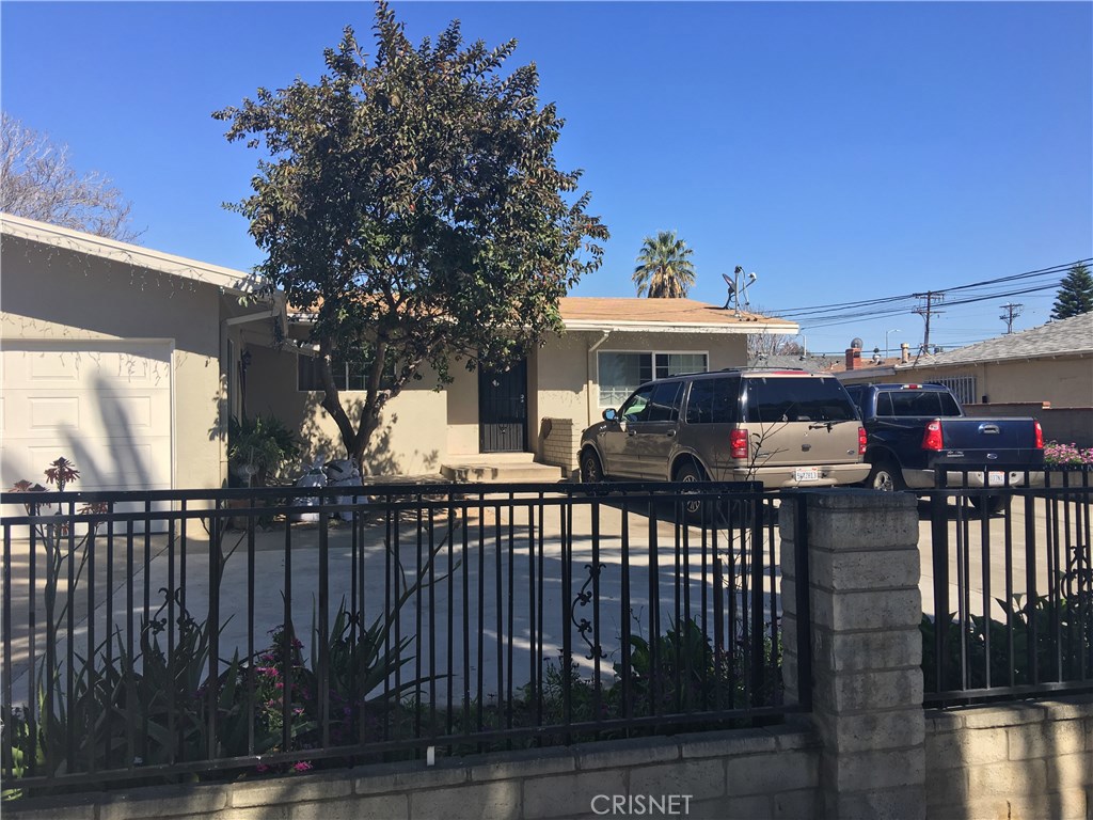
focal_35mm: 29
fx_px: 916
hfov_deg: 61.7
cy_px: 410
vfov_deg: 48.2
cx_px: 546
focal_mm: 4.15
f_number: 2.2
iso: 25
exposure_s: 1/1083
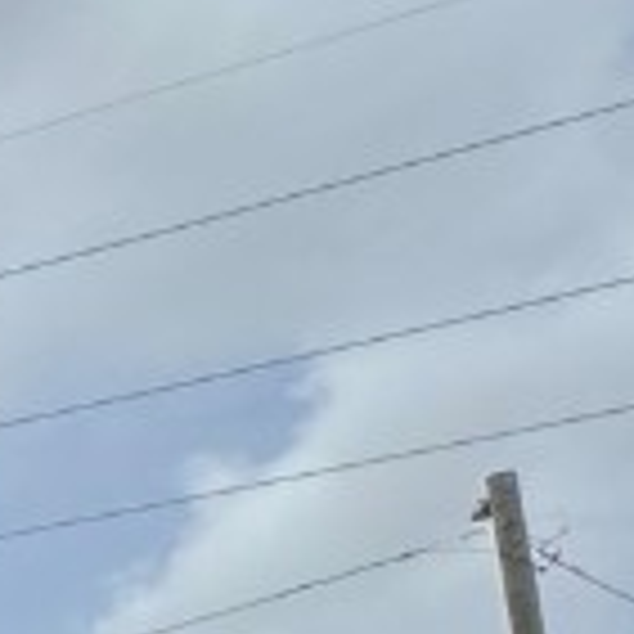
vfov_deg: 17.1
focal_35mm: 90
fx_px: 1865
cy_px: 1003
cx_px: -1578
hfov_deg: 9.6
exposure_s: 1/1323
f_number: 2.2
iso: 40
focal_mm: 2.22
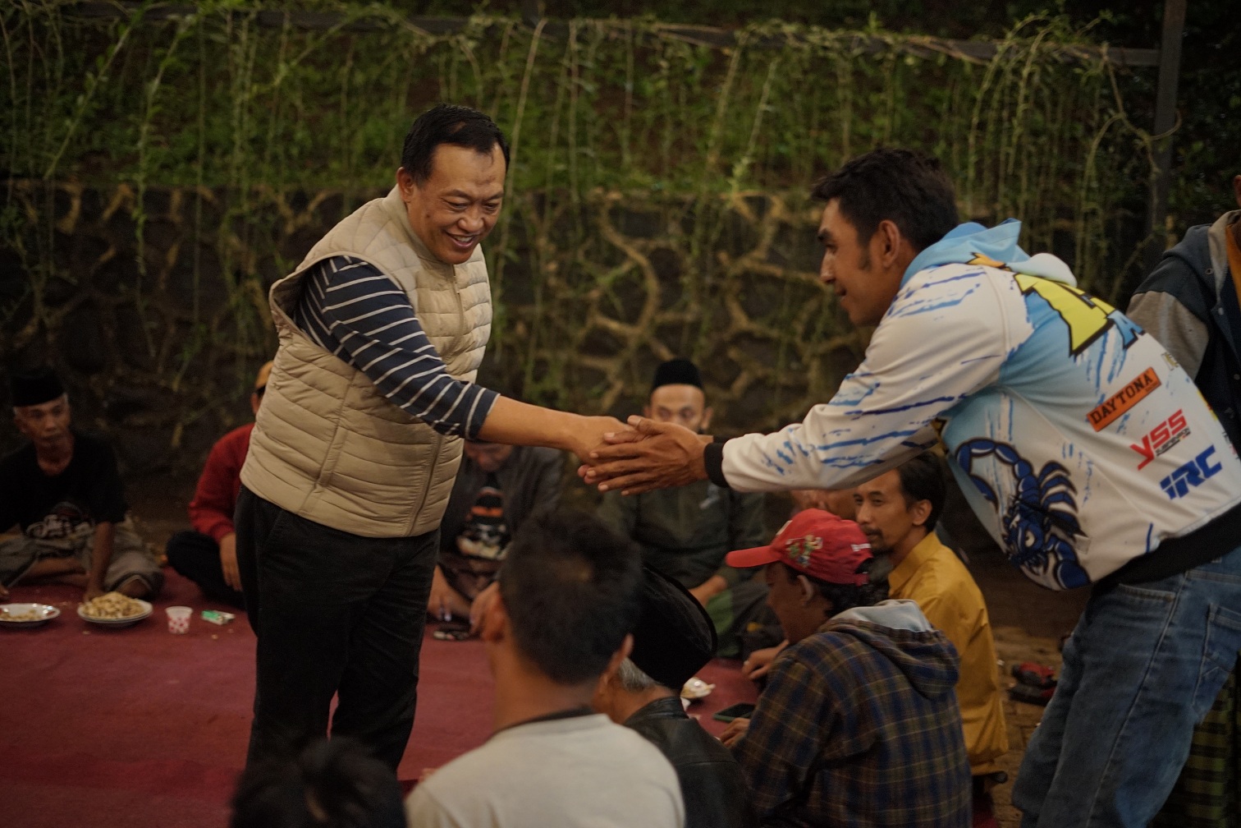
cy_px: 414
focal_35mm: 50
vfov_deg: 27.0
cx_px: 620
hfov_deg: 39.6
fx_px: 1723
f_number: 1.8
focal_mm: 50
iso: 1000
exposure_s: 1/100
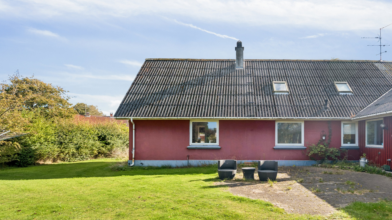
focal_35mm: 23
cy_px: 135
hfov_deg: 77.6
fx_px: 239
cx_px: 239
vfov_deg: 49.1
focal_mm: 17
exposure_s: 1/1250
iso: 400
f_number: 5.6
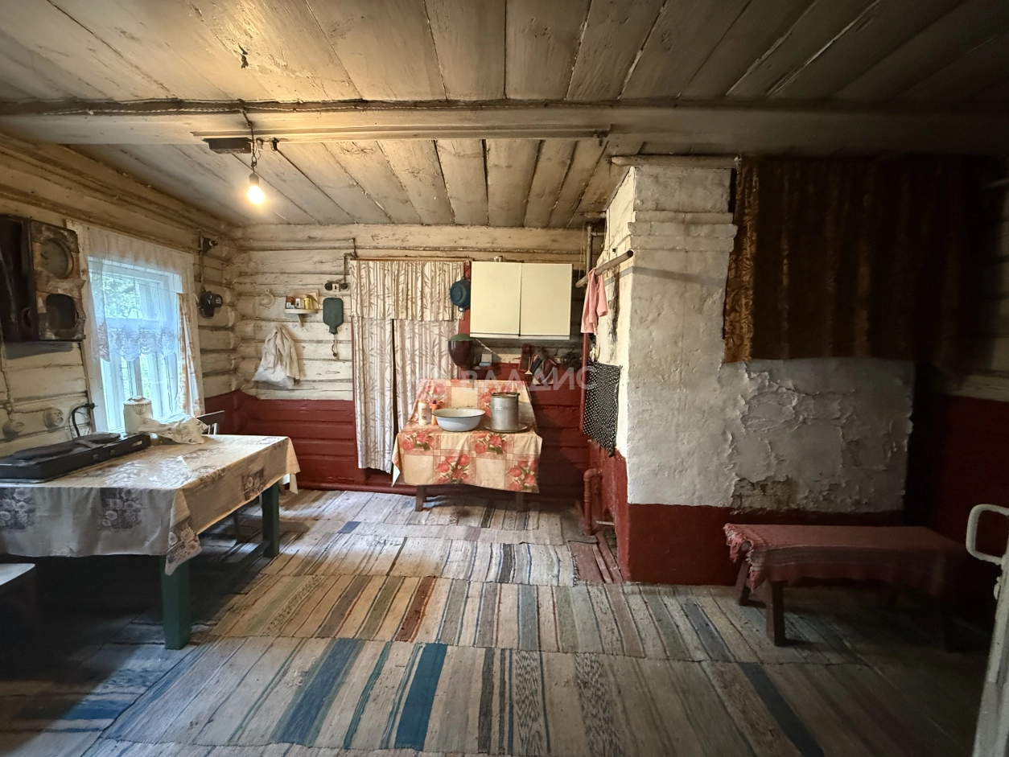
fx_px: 408
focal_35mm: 14
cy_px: 378
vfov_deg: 85.7
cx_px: 504
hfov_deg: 102.1
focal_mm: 2.22
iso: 1000
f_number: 2.2
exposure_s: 1/33
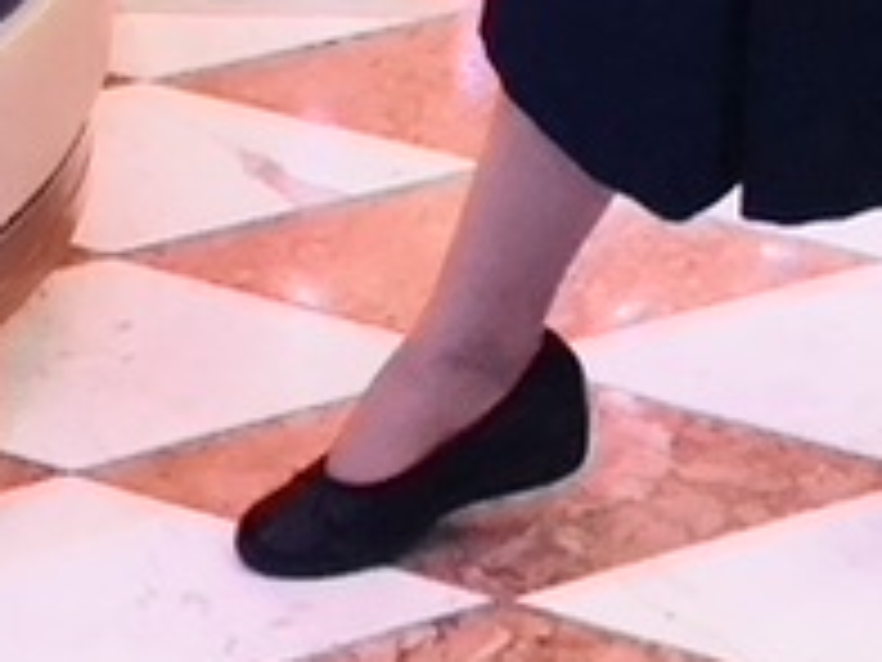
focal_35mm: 146
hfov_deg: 13.5
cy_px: -910
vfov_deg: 9.2
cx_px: 423
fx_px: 3720
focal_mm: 3.99
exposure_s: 1/11
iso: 100
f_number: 1.8
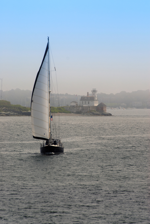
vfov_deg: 6.9
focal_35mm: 300
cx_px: 75
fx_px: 1869
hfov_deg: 4.6
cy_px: 112
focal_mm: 200
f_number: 8
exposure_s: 1/500
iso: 160
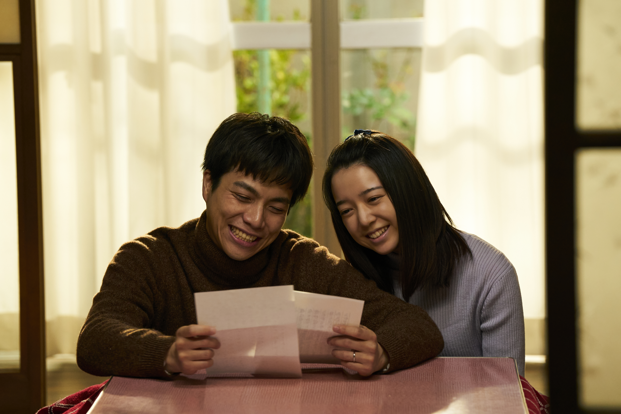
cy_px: 207
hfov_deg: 12.2
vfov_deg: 8.2
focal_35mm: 168
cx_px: 310
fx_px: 2898
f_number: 5
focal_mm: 168
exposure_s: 1/100
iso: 2500
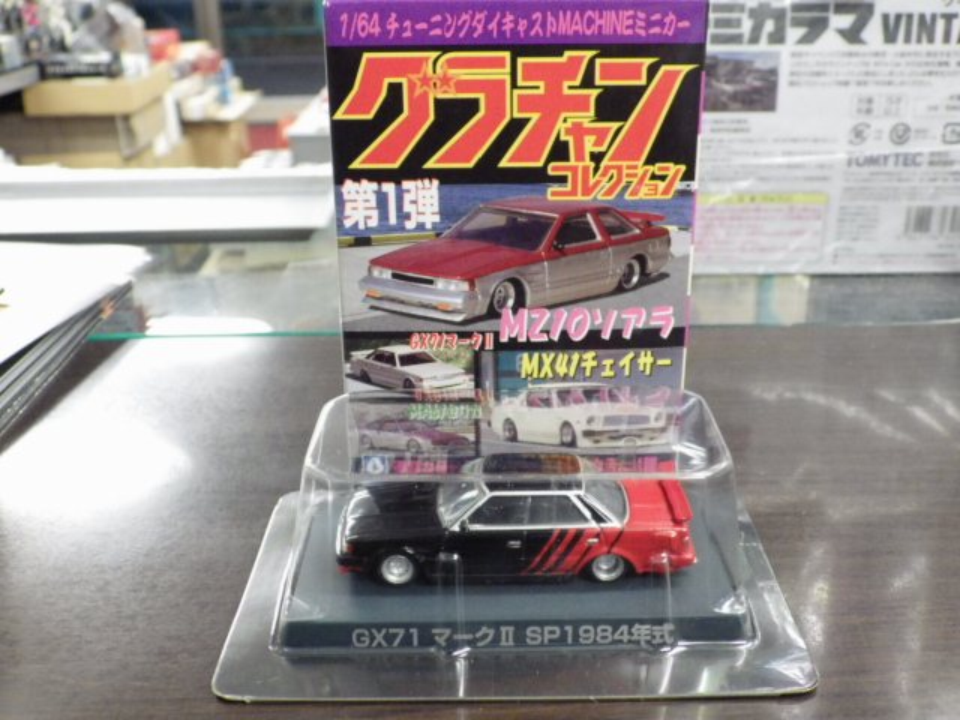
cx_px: 480
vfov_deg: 35.1
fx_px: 1137
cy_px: 360
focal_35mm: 41
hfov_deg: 45.8
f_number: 3.6
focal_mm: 7.4
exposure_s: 1/25
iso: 800
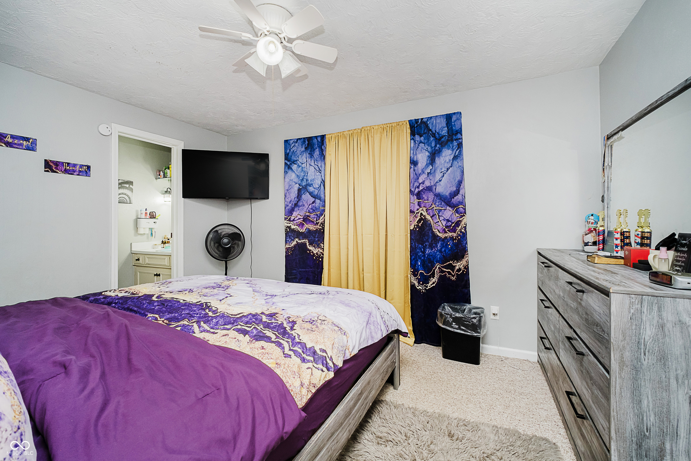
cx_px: 346
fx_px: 288
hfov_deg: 100.4
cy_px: 230
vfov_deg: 77.3
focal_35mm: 15
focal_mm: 10
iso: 500
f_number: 4
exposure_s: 1/40
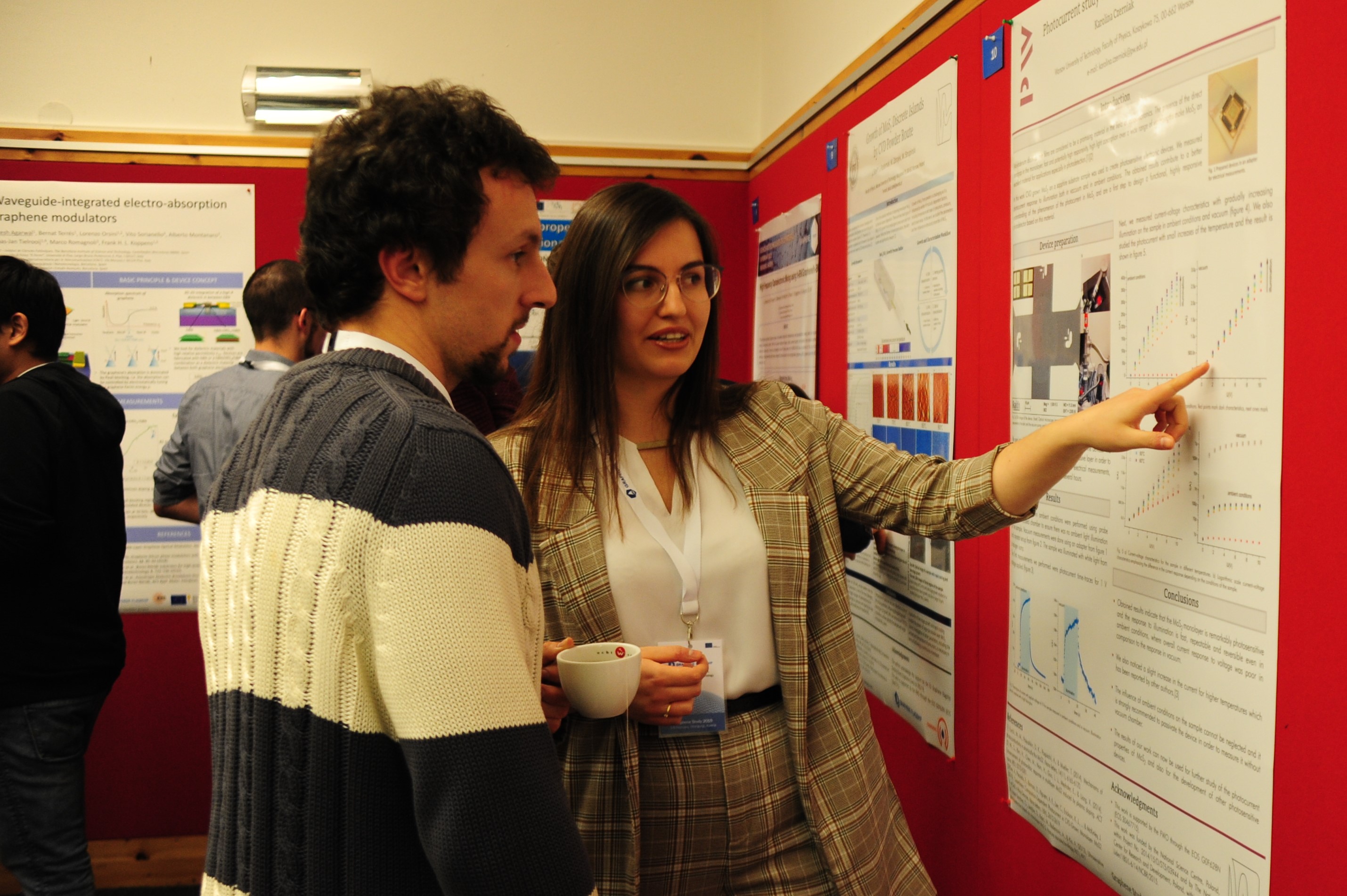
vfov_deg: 46.3
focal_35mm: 28
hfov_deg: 65.5
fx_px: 1047
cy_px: 448
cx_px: 674
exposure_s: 1/60
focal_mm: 28
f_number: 4
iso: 1000
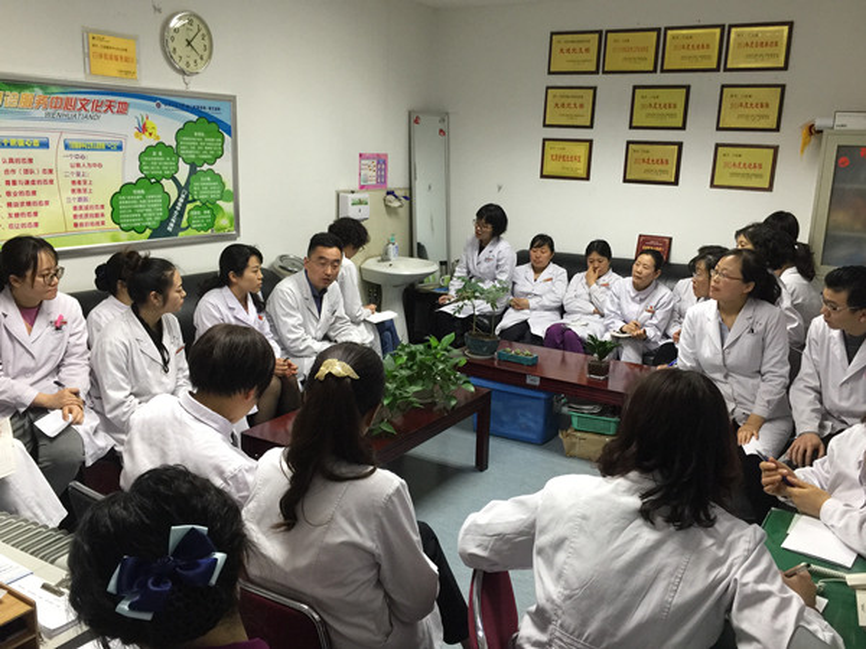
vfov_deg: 48.2
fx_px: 726
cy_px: 324
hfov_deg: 61.7
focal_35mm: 29
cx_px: 433
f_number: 2.2
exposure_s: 1/17
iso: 80
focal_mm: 4.15
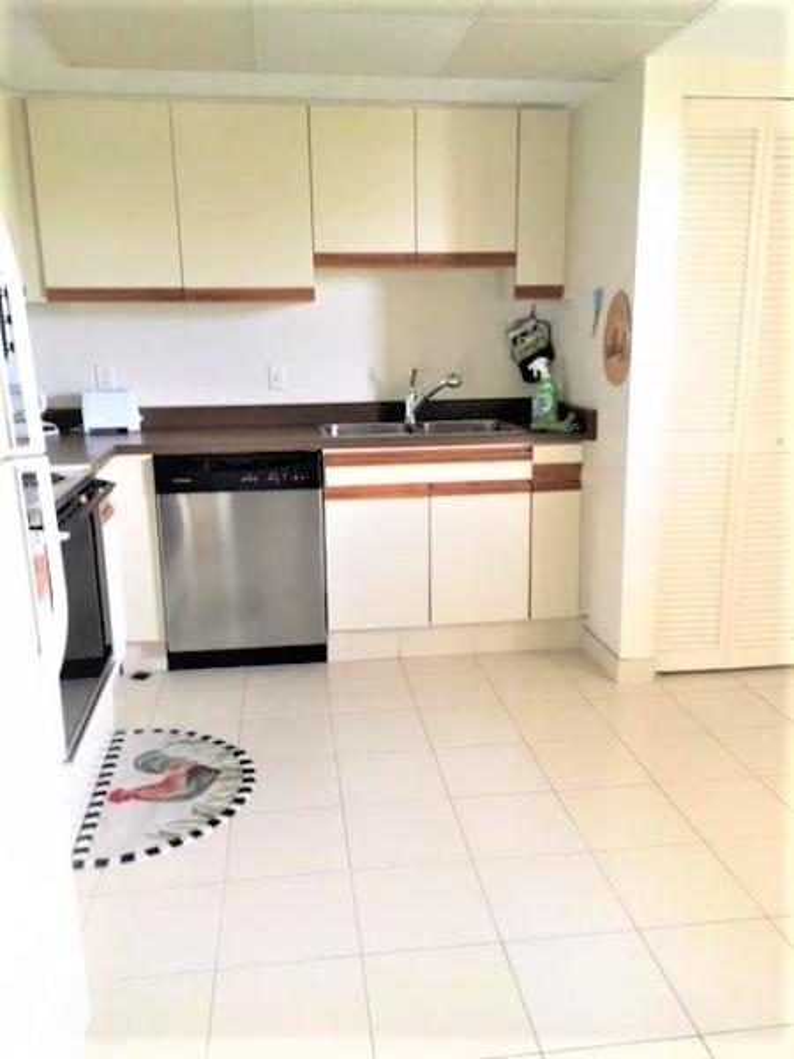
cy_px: 530
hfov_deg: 48.2
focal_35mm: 29
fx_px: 887
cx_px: 397
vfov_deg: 61.7
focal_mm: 4.15
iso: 160
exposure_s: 1/30
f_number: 2.2
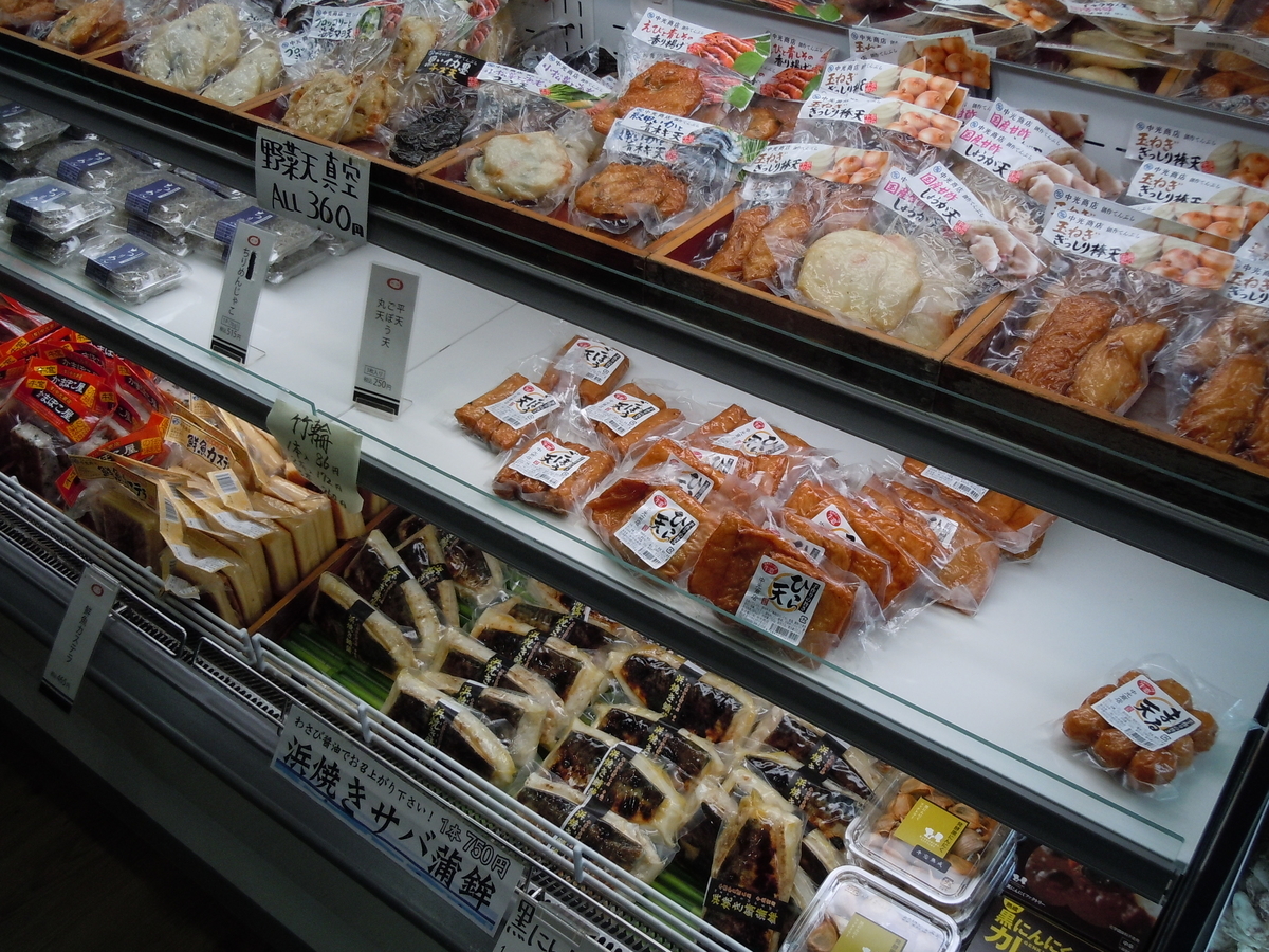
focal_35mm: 33
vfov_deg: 42.9
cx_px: 634
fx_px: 1210
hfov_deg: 55.4
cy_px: 476
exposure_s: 1/125
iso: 250
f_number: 4
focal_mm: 5.9
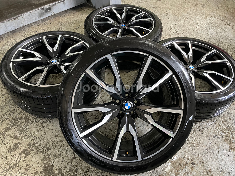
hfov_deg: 67.3
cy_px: 88
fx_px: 177
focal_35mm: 26
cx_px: 118
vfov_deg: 53.1
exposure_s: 1/60
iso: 400
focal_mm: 4.2
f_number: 1.6
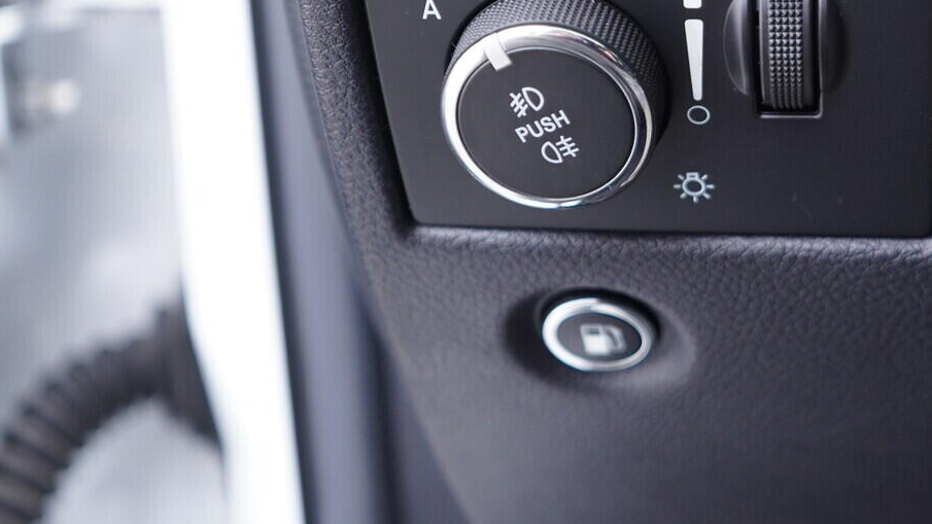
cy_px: 128
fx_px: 1483
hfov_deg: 34.1
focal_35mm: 60
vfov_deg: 19.9
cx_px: 714
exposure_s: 1/40
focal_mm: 24
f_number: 2.8
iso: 400
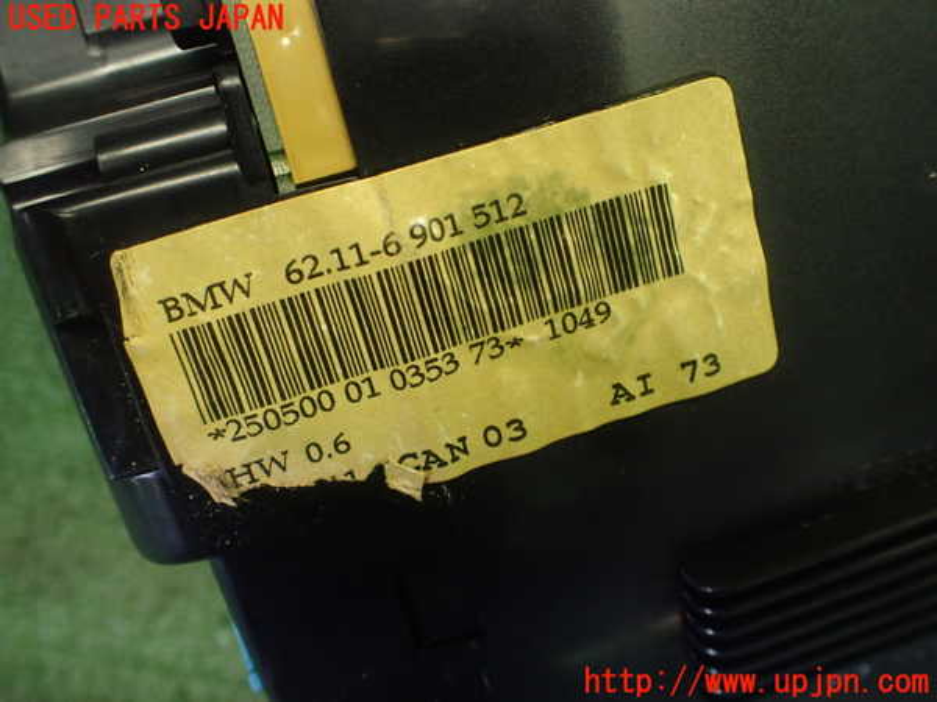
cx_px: 468
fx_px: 812
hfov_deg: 60.0
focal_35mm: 30
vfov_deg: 46.8
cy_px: 351
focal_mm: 5.4
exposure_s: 1/125
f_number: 2.3
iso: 640
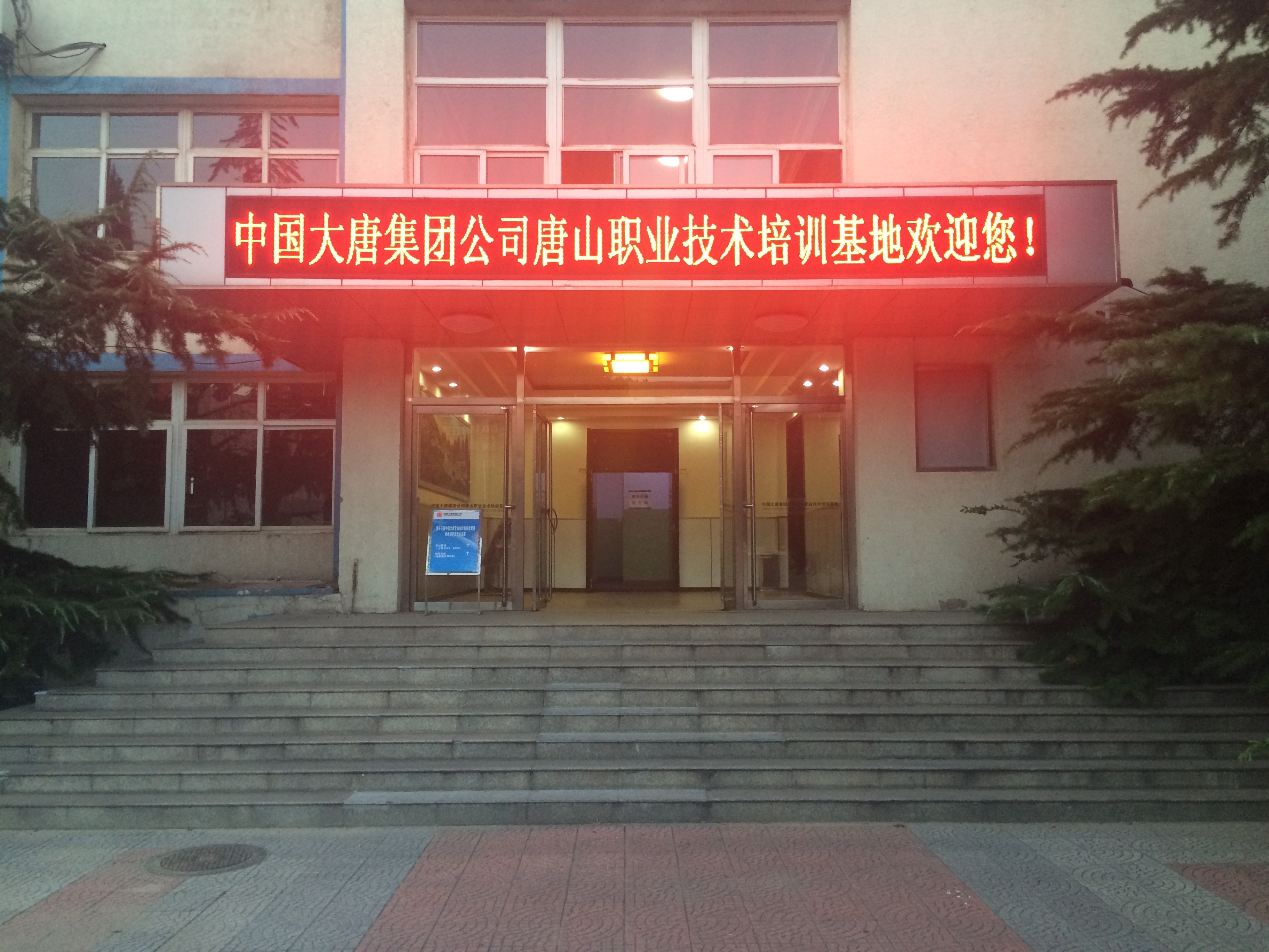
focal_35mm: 29
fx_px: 1063
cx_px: 634
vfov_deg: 48.2
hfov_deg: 61.7
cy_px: 476
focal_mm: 4.15
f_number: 2.2
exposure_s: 1/30
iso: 125
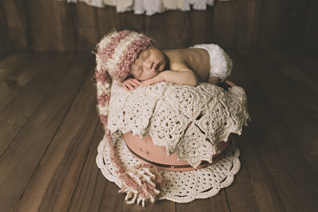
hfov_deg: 54.5
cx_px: 159
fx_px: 309
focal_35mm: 35
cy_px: 106
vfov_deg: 37.8
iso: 500
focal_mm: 35
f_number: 2.8
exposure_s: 1/200
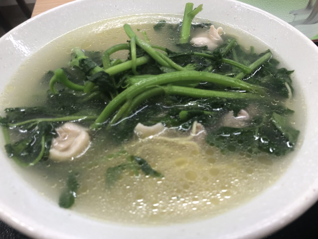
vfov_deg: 49.7
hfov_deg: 63.4
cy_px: 120
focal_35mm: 28
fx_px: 257
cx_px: 159
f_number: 1.8
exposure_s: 1/33
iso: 25
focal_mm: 4
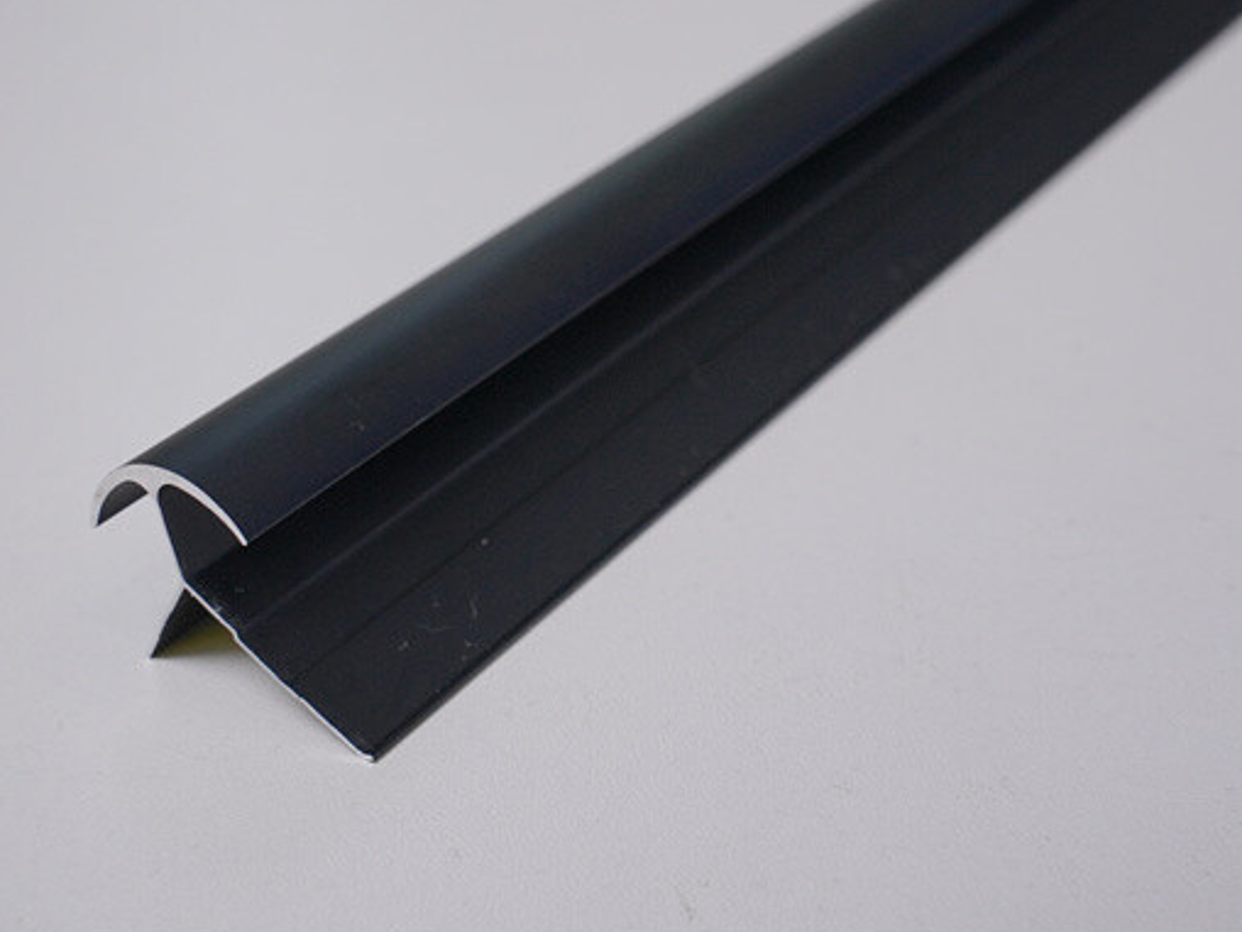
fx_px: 2189
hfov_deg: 31.7
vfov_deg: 23.9
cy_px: 318
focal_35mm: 61
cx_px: 621
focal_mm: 42
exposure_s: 1/80
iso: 800
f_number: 10
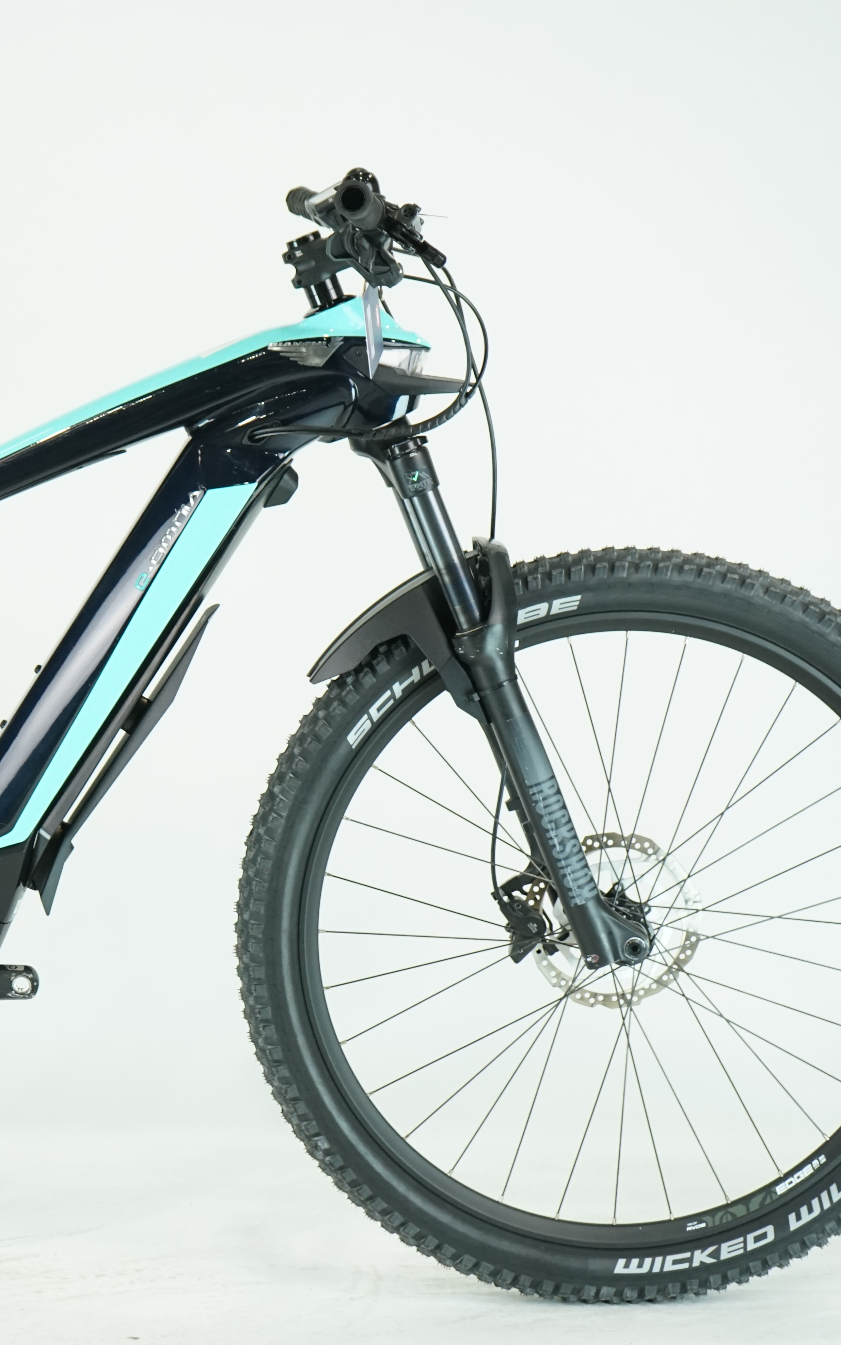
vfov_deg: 25.2
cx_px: 29
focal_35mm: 82
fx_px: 3007
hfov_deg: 15.7
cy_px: 676
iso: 1600
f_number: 5.6
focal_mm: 53
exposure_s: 1/200
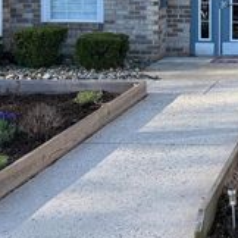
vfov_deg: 23.3
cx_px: 319
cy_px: 2
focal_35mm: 71
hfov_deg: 21.7
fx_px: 552
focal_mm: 5.96
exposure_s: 1/907
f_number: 1.6
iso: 50
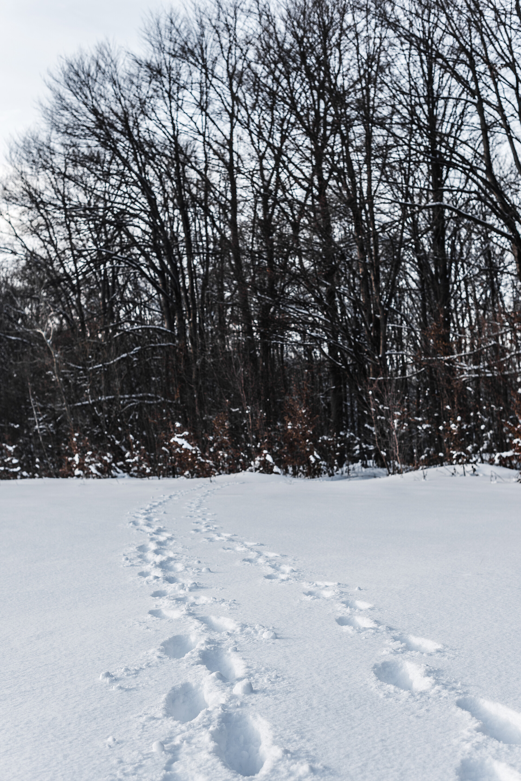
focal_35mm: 50
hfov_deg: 27.0
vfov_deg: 39.6
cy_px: 390
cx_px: 260
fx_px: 1085
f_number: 4
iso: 100
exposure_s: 1/640
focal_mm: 50
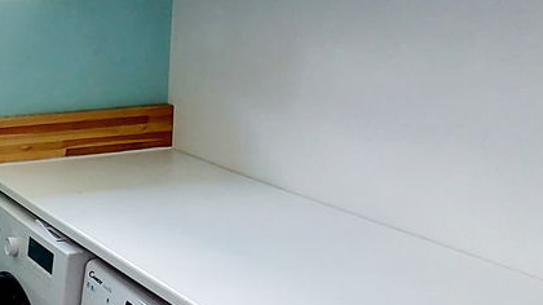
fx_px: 777
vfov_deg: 21.7
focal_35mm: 54
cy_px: 269
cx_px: -28
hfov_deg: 34.2
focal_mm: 1.74
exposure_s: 1/100
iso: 100
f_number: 2.2
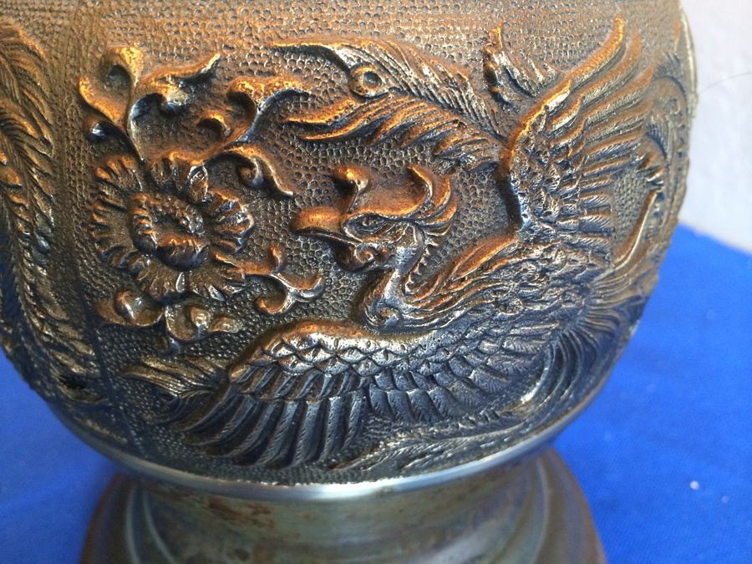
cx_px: 376
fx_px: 652
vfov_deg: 46.8
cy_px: 282
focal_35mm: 30
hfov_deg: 60.0
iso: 200
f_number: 2.2
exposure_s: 1/30
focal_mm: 4.12
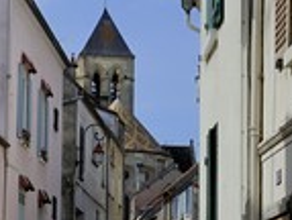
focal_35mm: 141
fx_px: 1192
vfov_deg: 10.5
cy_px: 55
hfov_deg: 13.9
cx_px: 66
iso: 200
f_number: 14
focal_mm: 50
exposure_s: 1/160
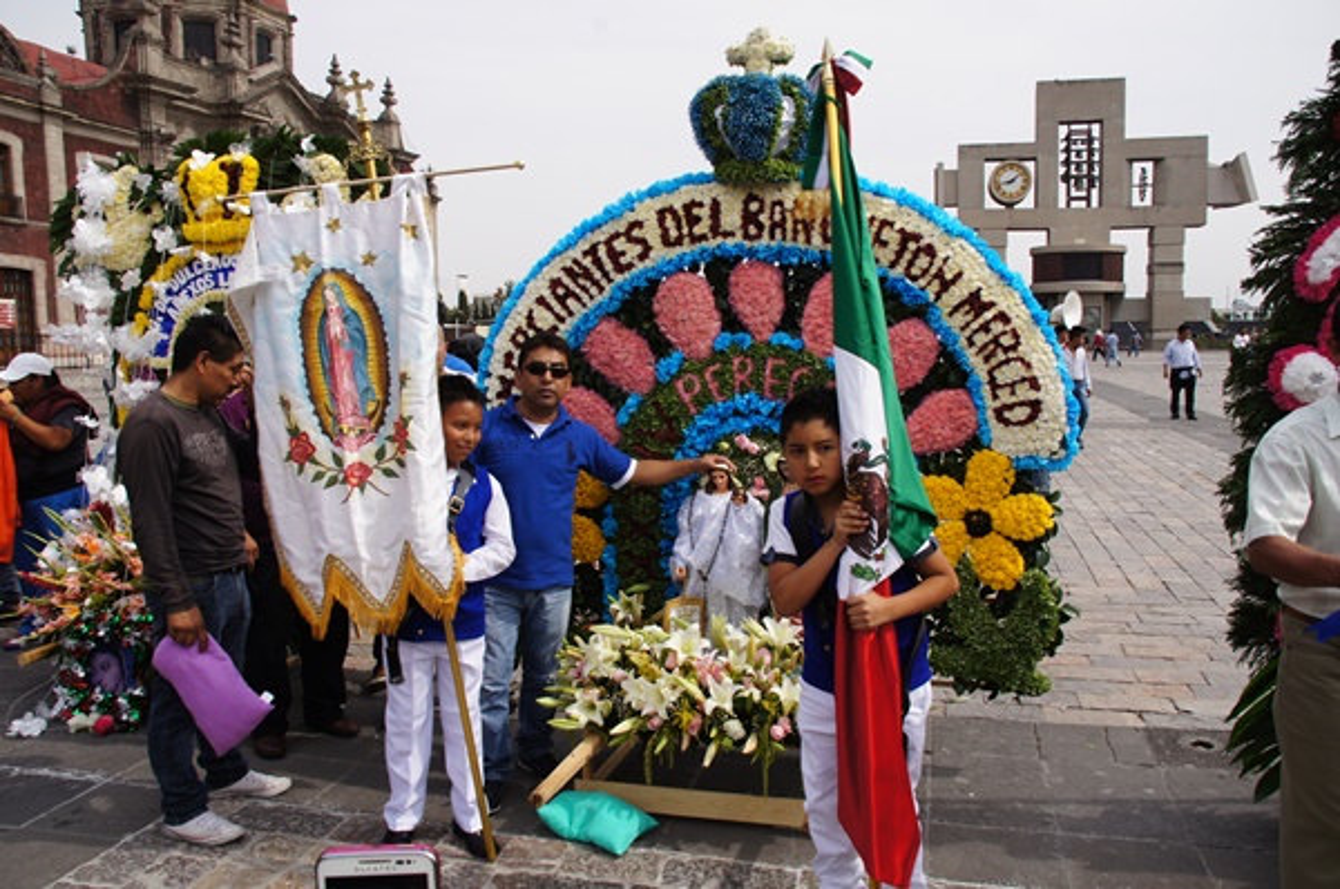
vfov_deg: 47.8
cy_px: 444
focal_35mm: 27
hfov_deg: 67.5
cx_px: 670
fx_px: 1003
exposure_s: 1/100
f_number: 11
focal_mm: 18
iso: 100
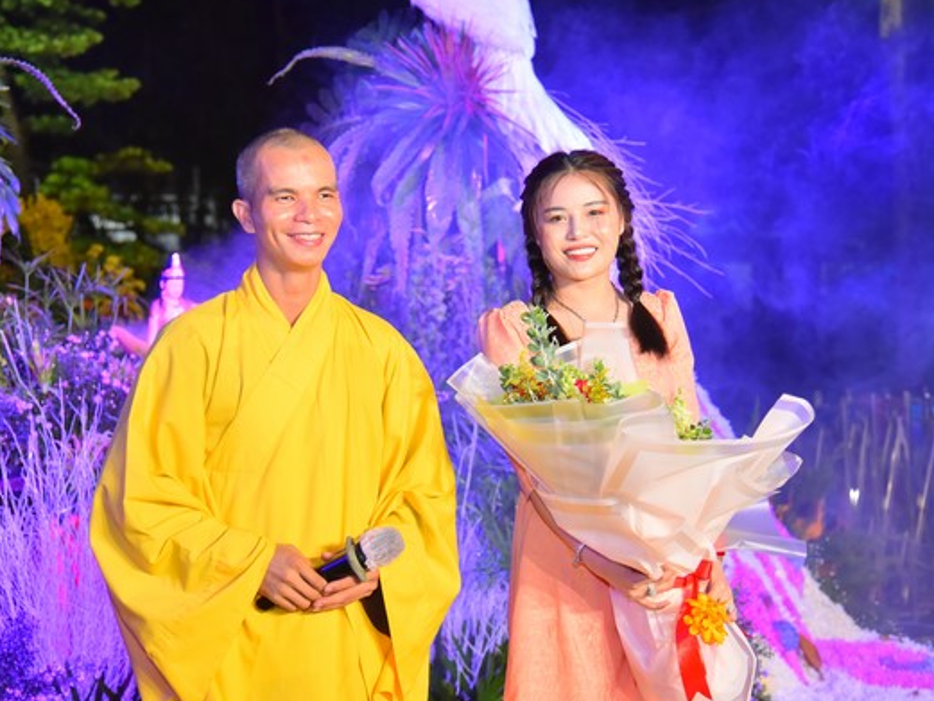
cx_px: 396
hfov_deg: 29.3
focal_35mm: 66
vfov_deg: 22.3
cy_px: 335
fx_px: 1781
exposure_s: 1/160
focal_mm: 55
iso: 1250
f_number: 4
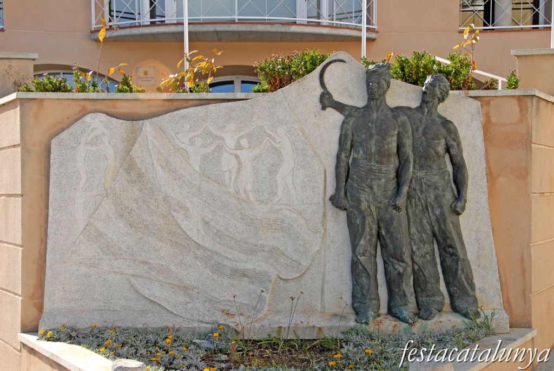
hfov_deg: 37.8
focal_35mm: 52
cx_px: 277
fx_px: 809
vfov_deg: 25.8
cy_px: 186
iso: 160
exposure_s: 1/250
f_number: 8
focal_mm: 35
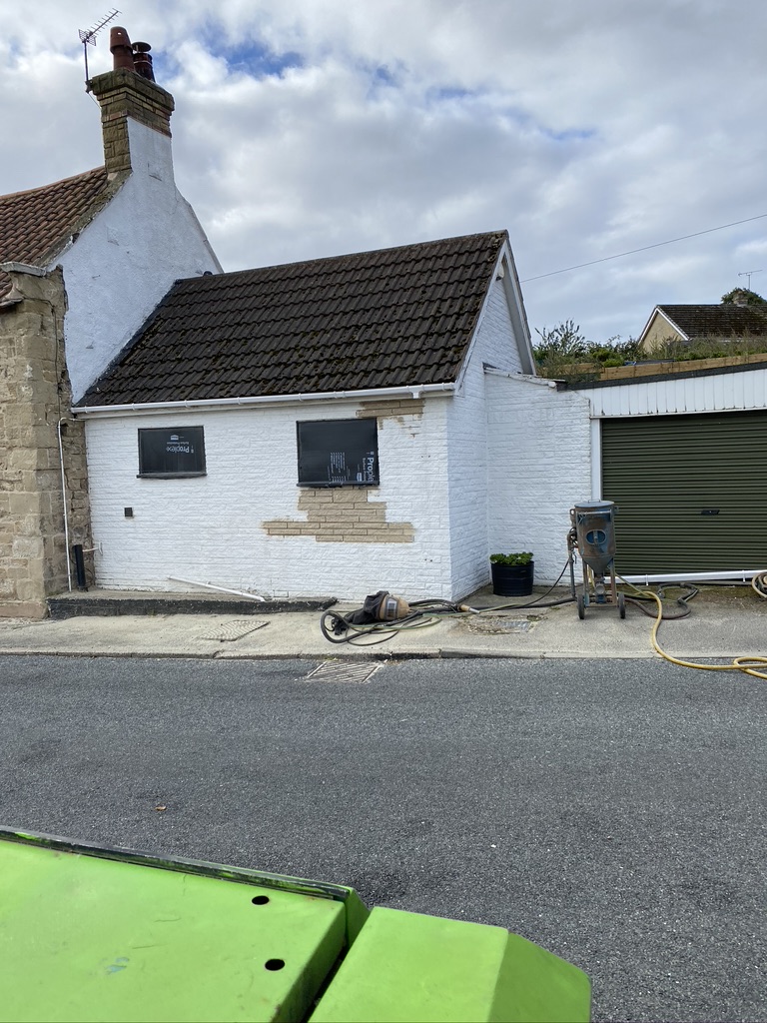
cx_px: 384
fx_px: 768
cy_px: 512
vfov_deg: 67.3
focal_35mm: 26
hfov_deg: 53.1
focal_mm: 4.25
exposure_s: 1/1727
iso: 32
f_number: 1.8
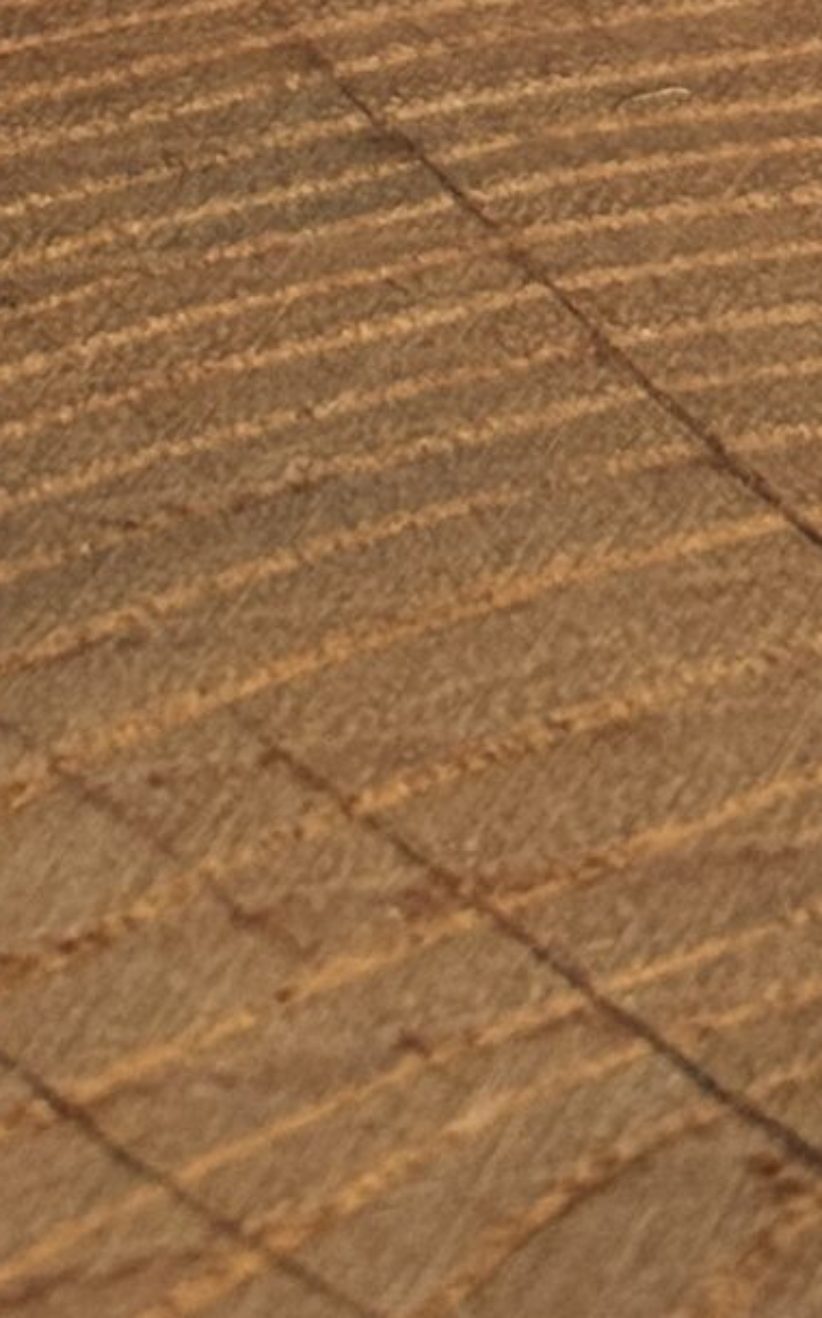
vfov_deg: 9.2
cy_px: -1331
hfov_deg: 5.9
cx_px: -1168
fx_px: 7680
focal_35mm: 214
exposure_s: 1/60
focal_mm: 6.76
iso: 125
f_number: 1.78
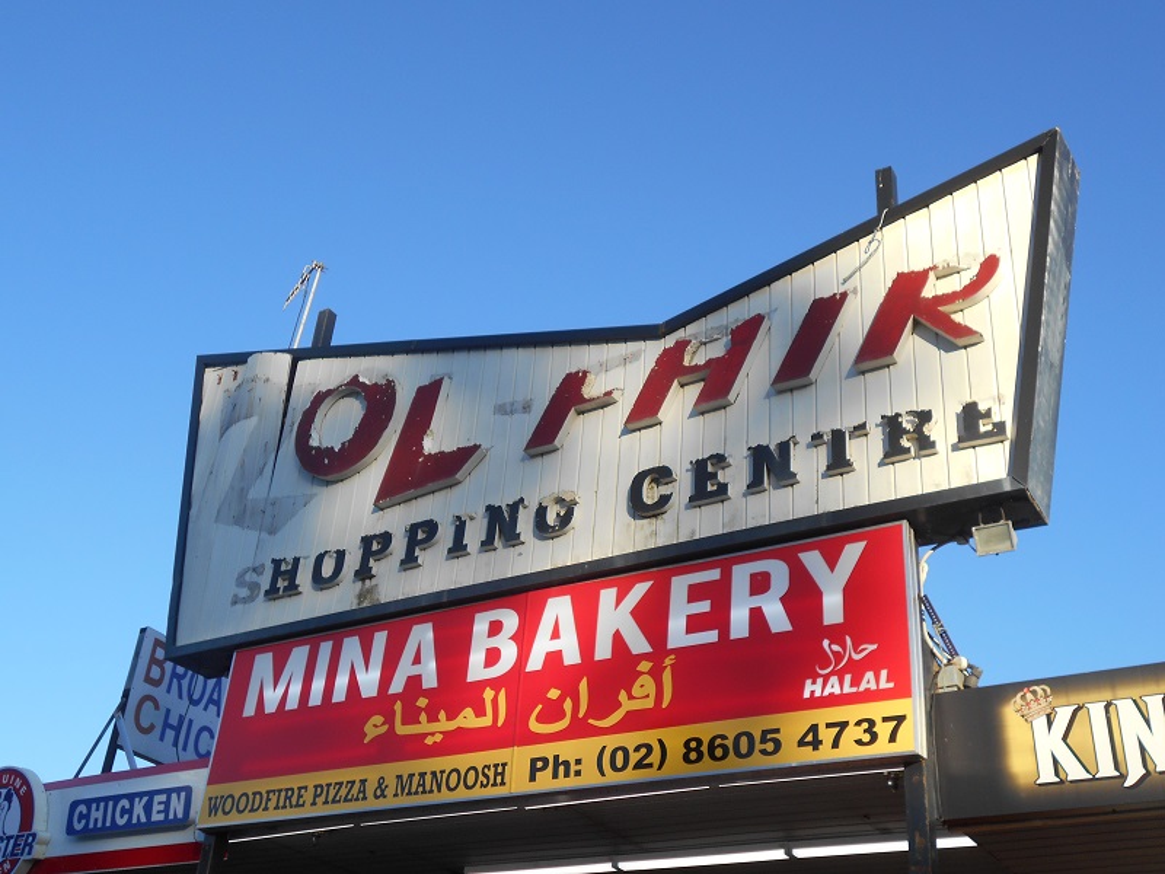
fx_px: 1313
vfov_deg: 36.8
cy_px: 437
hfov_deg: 47.9
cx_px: 582
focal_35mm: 39
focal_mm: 6.7
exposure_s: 1/320
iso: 80
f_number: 3.9
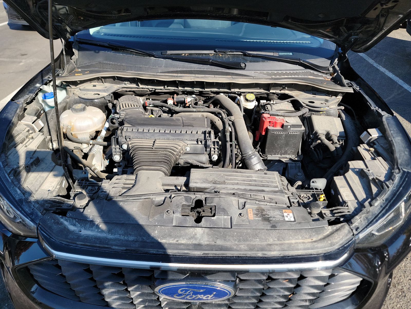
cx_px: 206
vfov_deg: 56.8
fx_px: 285
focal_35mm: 24
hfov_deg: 71.6
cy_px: 154
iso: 50
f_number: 1.8
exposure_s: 1/376
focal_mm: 6.7
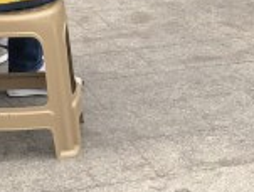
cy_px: -72
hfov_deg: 13.3
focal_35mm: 148
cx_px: 128
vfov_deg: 9.8
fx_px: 1089
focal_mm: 4
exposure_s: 1/120
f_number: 1.8
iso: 40
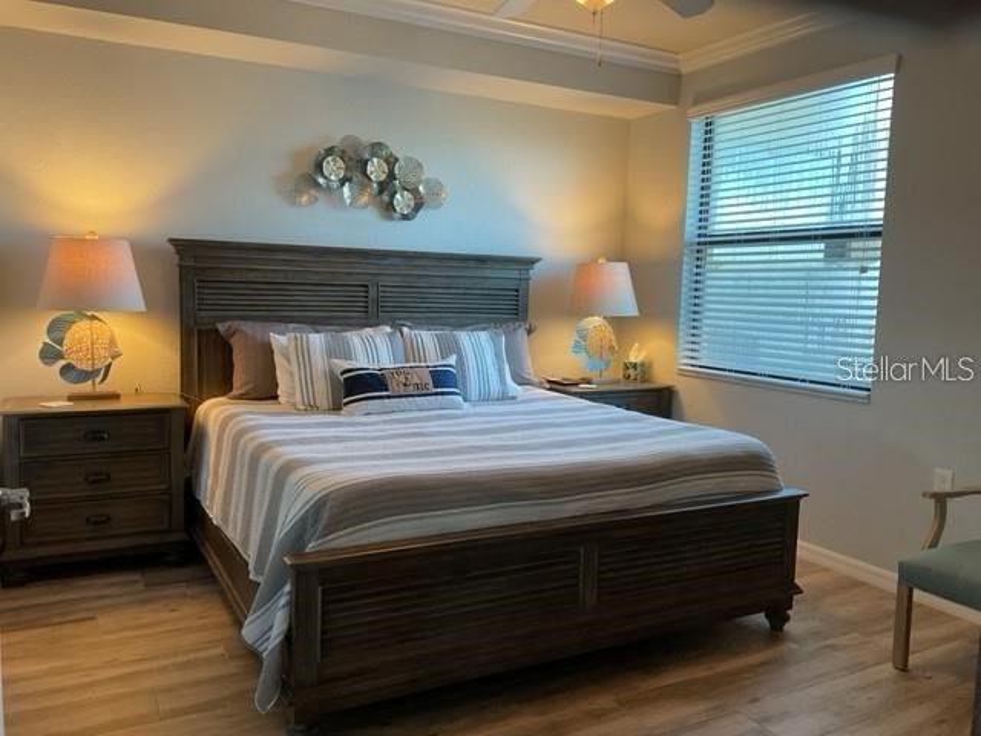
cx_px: 490
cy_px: 368
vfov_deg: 48.2
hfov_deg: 61.7
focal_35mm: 29
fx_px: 822
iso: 64
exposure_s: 1/60
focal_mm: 3
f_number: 1.8
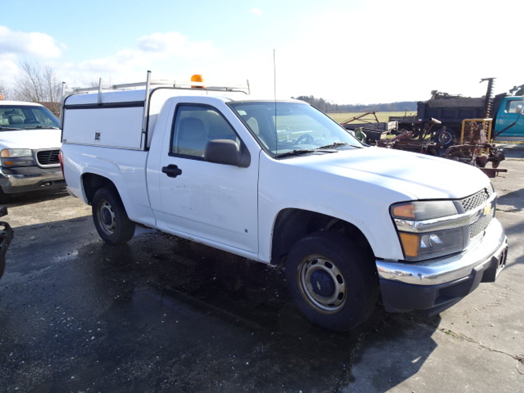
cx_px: 262
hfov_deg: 69.4
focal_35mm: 25
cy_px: 196
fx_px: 378
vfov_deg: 54.9
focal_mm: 4.25
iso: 80
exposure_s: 1/400
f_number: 3.5
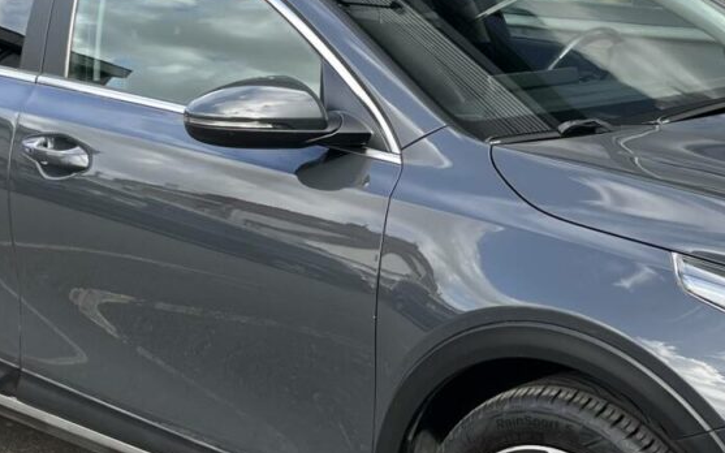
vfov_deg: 17.1
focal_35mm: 76
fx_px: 1502
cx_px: 558
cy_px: 107
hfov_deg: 26.7
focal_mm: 5.1
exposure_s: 1/602
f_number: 1.6
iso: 50
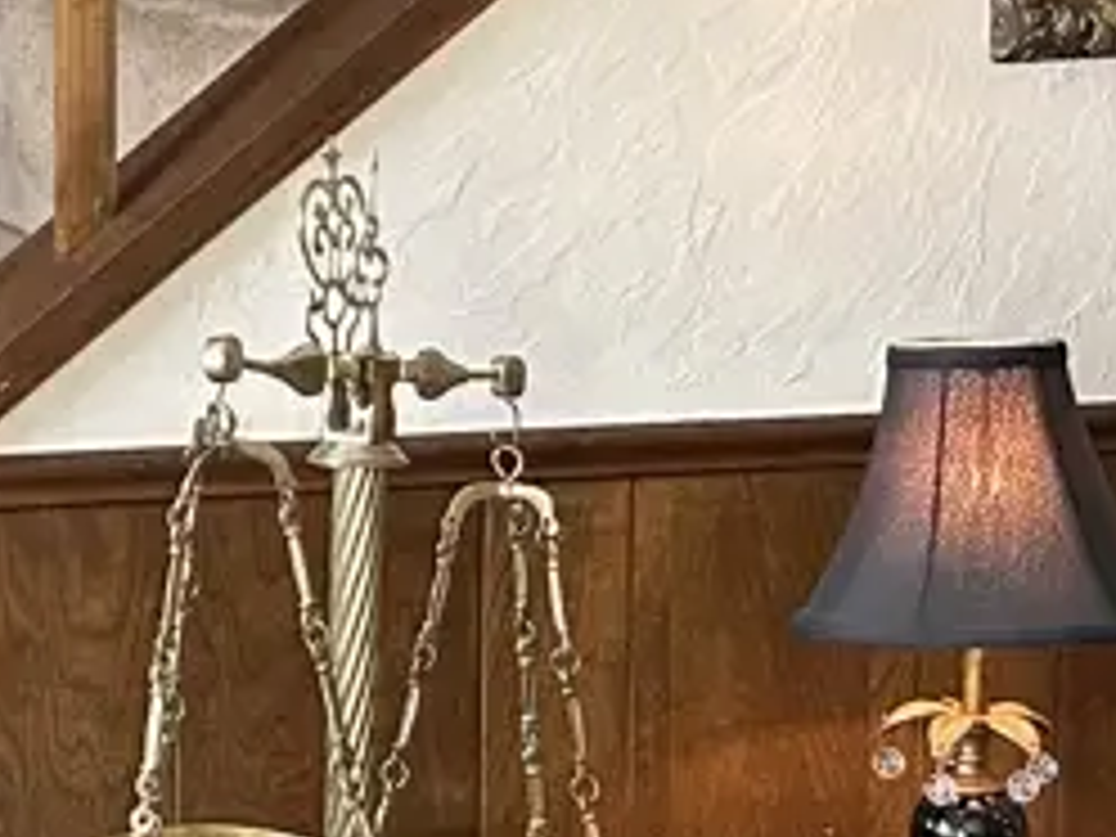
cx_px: 162
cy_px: 238
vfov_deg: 11.7
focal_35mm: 126
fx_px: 4062
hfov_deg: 15.5
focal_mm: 5.7
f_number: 1.5
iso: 320
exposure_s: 1/60
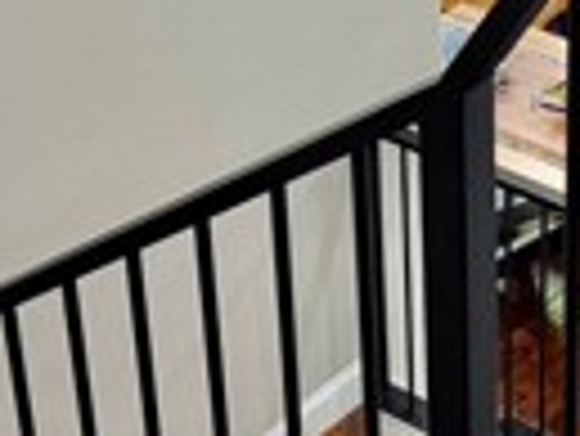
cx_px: 607
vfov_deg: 12.4
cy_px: 67
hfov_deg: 16.1
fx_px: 1996
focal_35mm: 119
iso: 320
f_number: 1.78
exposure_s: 1/120
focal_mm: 6.76
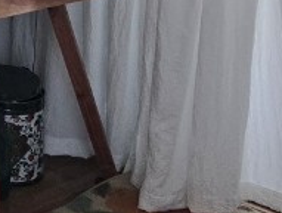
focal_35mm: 123
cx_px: -232
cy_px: -129
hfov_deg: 14.1
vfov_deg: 11.5
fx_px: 1004
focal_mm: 5.4
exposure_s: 1/120
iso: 250
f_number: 1.8
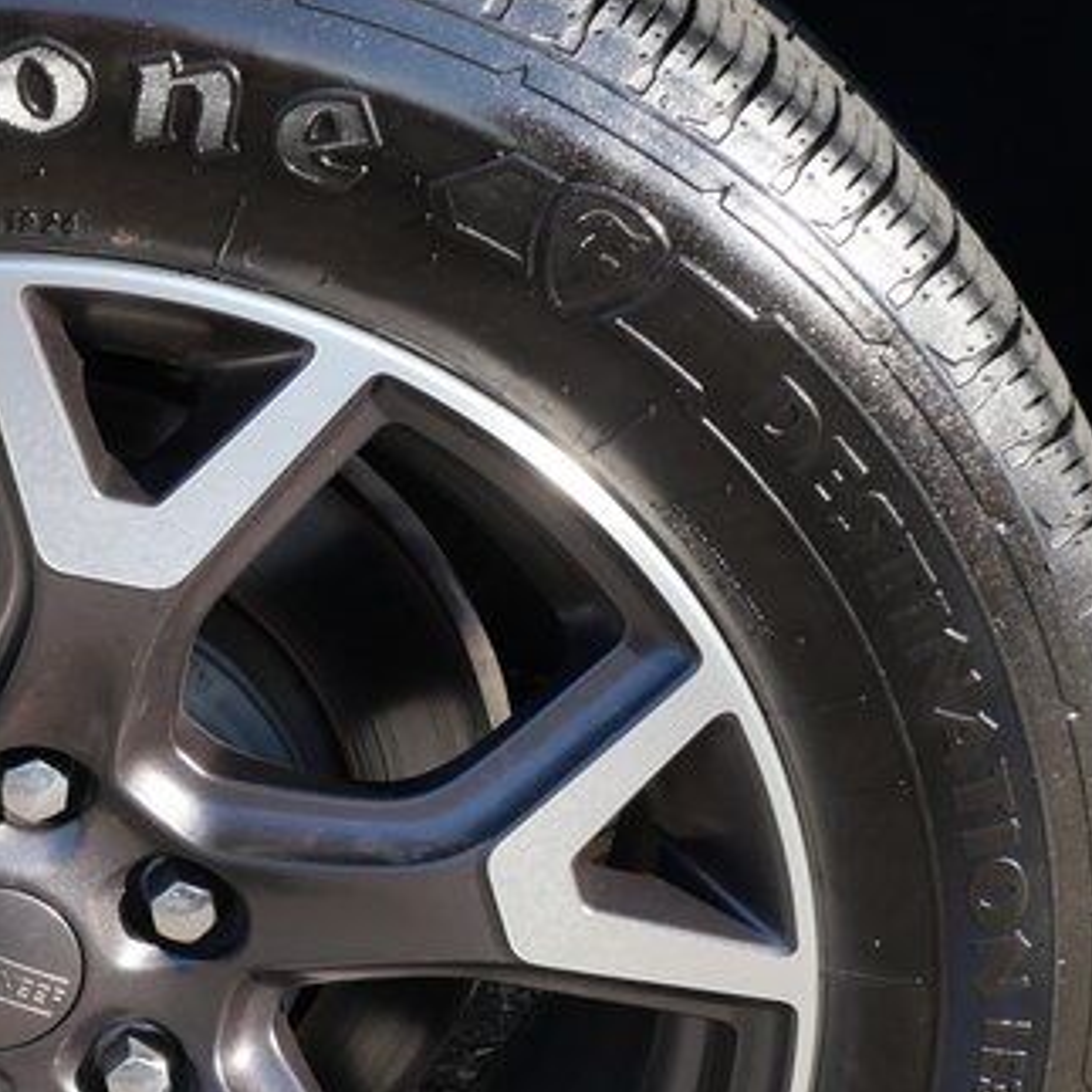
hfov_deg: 16.8
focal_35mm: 101
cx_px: -7
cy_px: 882
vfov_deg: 17.1
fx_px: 3605
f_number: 6.3
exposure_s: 1/200
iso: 200
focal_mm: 18
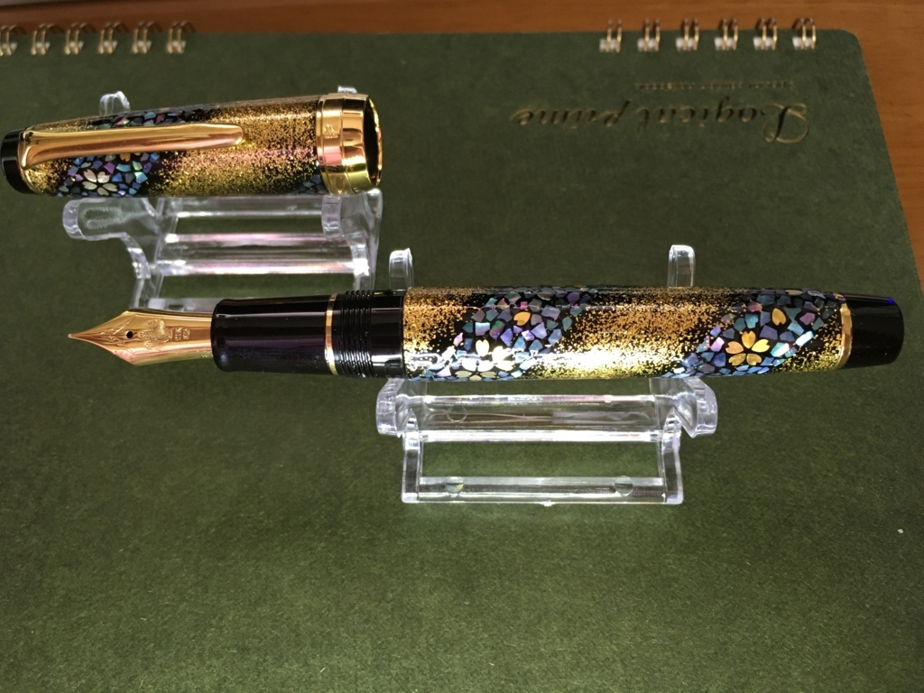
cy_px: 346
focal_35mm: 29
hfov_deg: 61.7
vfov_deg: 48.2
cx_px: 462
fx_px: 774
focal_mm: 4.15
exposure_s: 1/30
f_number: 2.2
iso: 125
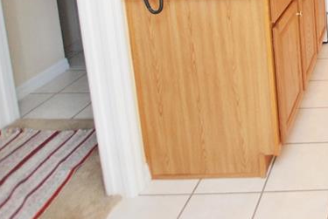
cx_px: 401
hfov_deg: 36.0
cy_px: -75
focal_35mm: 41
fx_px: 374
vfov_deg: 26.8
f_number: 4
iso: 200
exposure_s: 1/60
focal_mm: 10
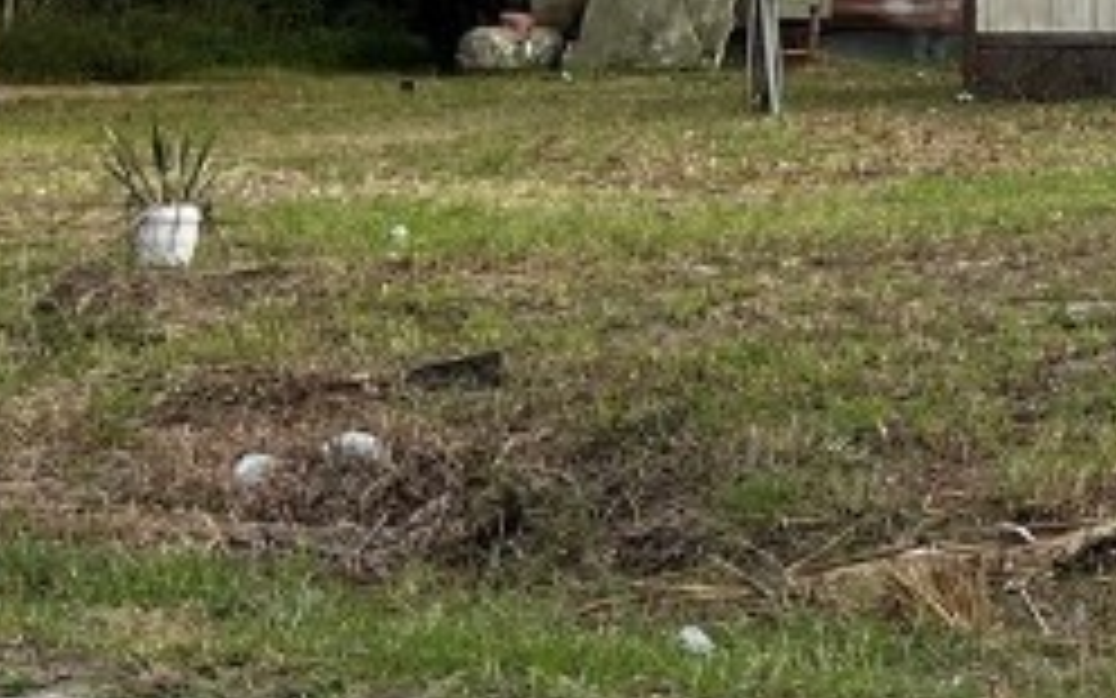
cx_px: 1737
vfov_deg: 11.1
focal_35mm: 114
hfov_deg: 16.5
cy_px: -266
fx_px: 3467
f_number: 1.5
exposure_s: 1/650
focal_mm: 5.7
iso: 50
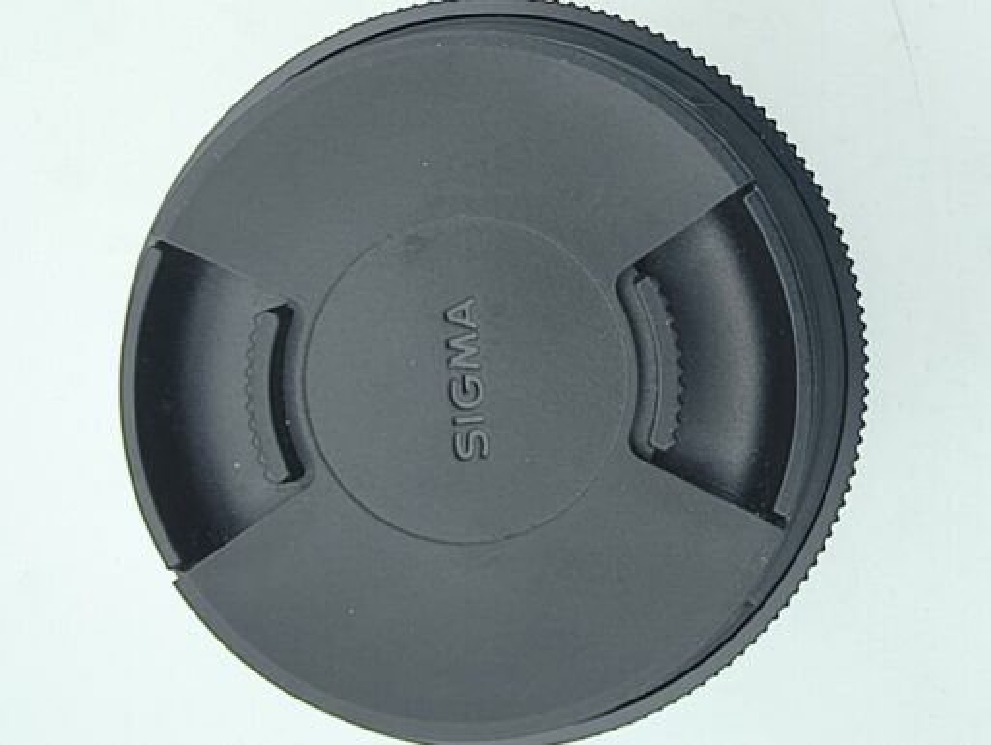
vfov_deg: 56.9
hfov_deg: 71.5
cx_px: 496
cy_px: 372
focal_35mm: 24
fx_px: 688
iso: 115
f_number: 2
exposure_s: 1/100
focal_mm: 1.83
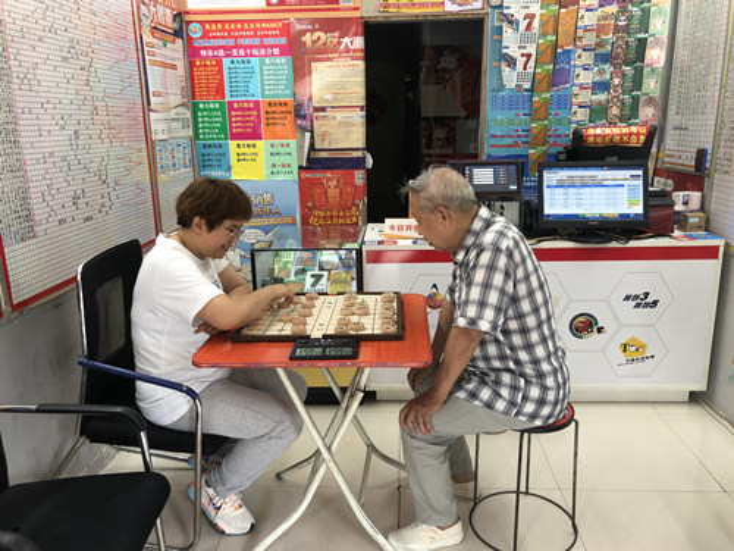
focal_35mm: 28
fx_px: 594
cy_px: 276
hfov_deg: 63.4
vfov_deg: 49.7
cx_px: 367
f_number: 1.8
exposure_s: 1/20
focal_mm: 3.99
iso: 40
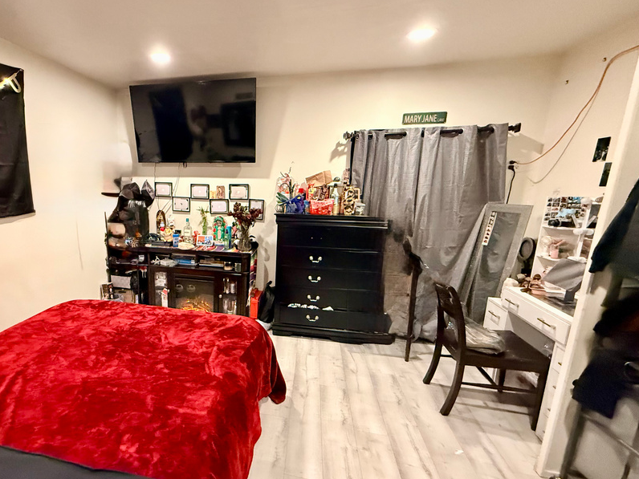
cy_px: 254
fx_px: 332
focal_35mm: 18
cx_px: 230
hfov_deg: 85.6
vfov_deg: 71.5
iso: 800
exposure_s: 1/60
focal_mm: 2.22
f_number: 2.2
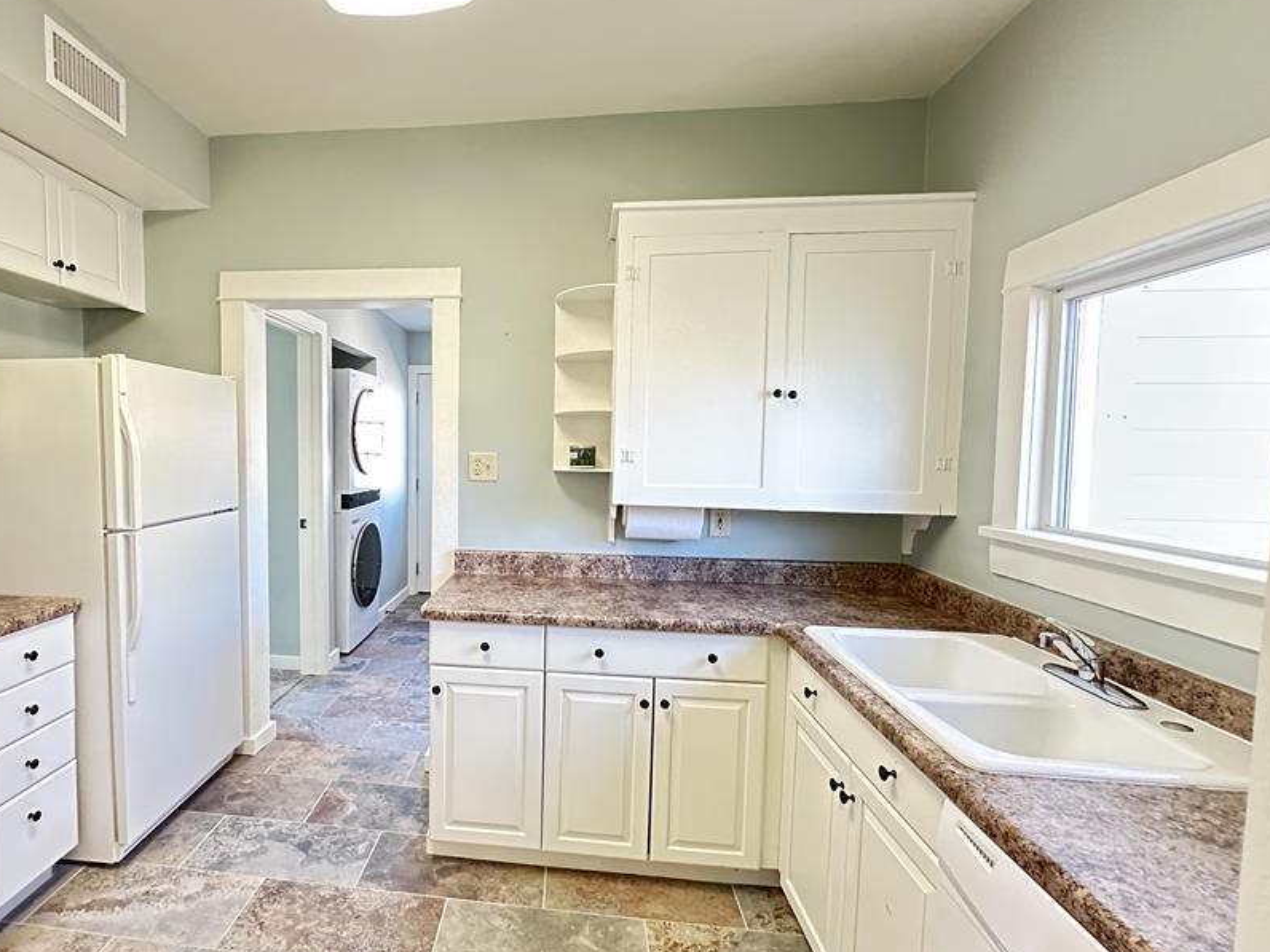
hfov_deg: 86.3
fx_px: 660
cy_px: 486
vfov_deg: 71.6
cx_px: 488
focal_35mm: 18
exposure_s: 1/60
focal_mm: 2.22
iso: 800
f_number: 2.2
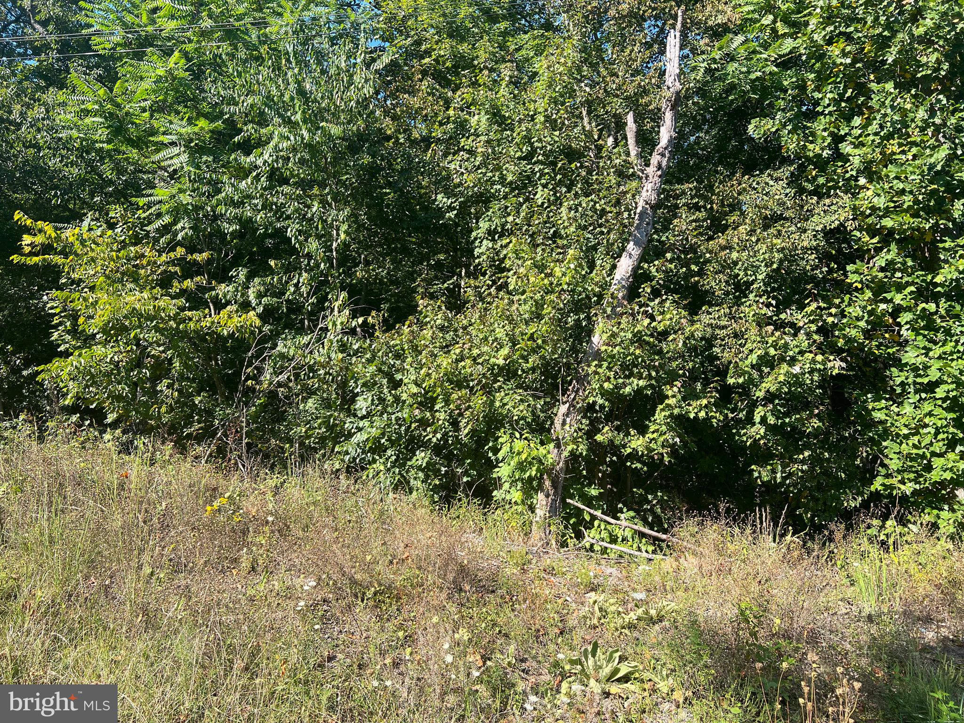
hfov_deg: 67.3
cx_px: 482
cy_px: 362
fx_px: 724
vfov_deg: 53.1
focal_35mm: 26
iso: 50
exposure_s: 1/991
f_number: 1.5
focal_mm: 5.7
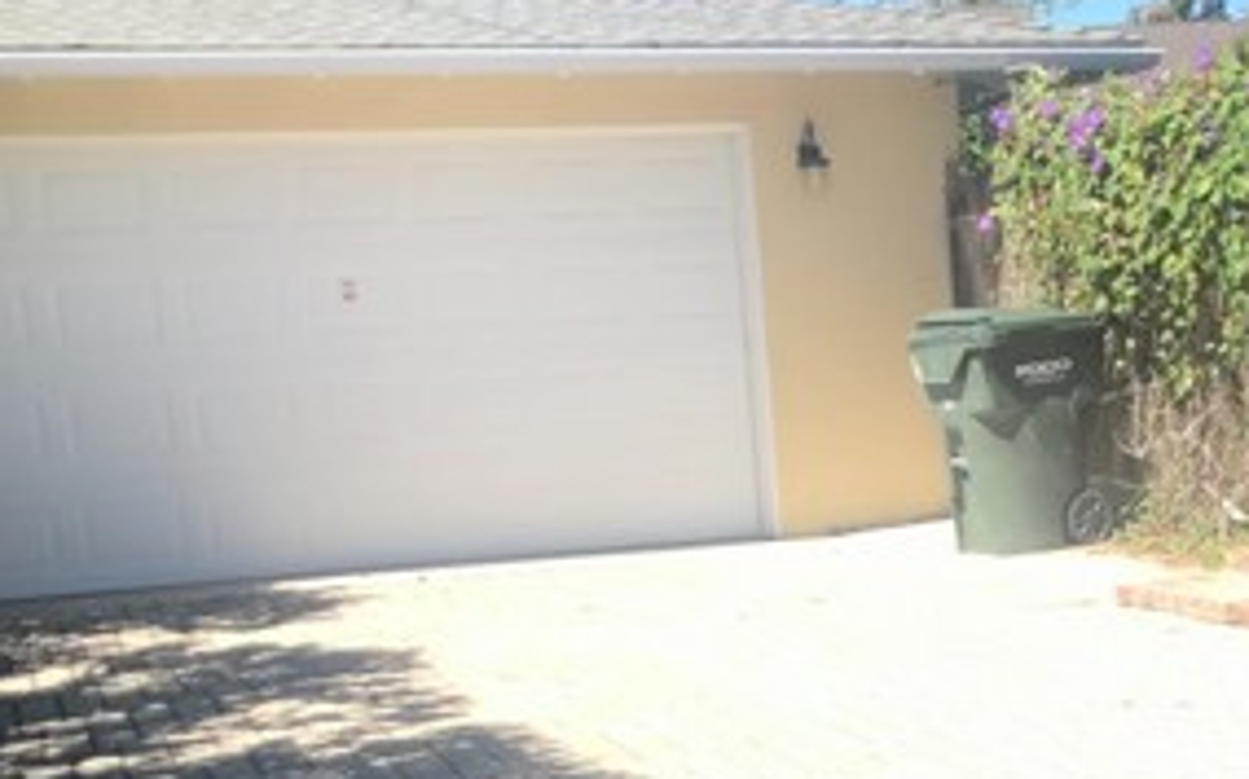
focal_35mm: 67
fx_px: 2279
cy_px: 805
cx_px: 976
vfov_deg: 18.8
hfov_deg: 30.0
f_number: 1.8
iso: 20
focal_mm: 3.99
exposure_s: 1/863
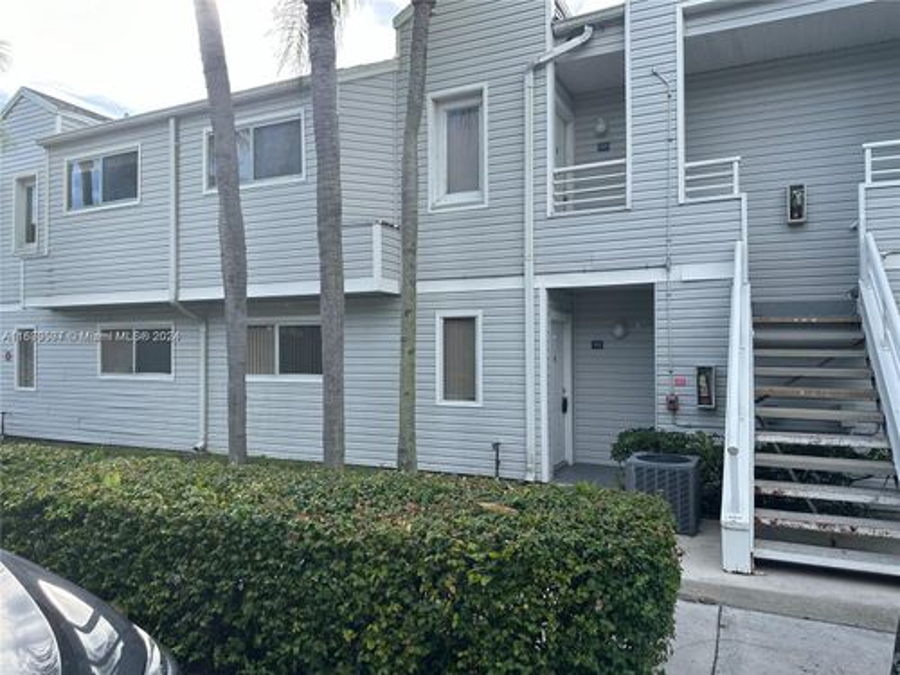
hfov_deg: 71.6
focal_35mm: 24
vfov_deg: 56.8
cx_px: 450
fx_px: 624
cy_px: 338
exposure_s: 1/1157
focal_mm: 6.86
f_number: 1.78
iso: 80
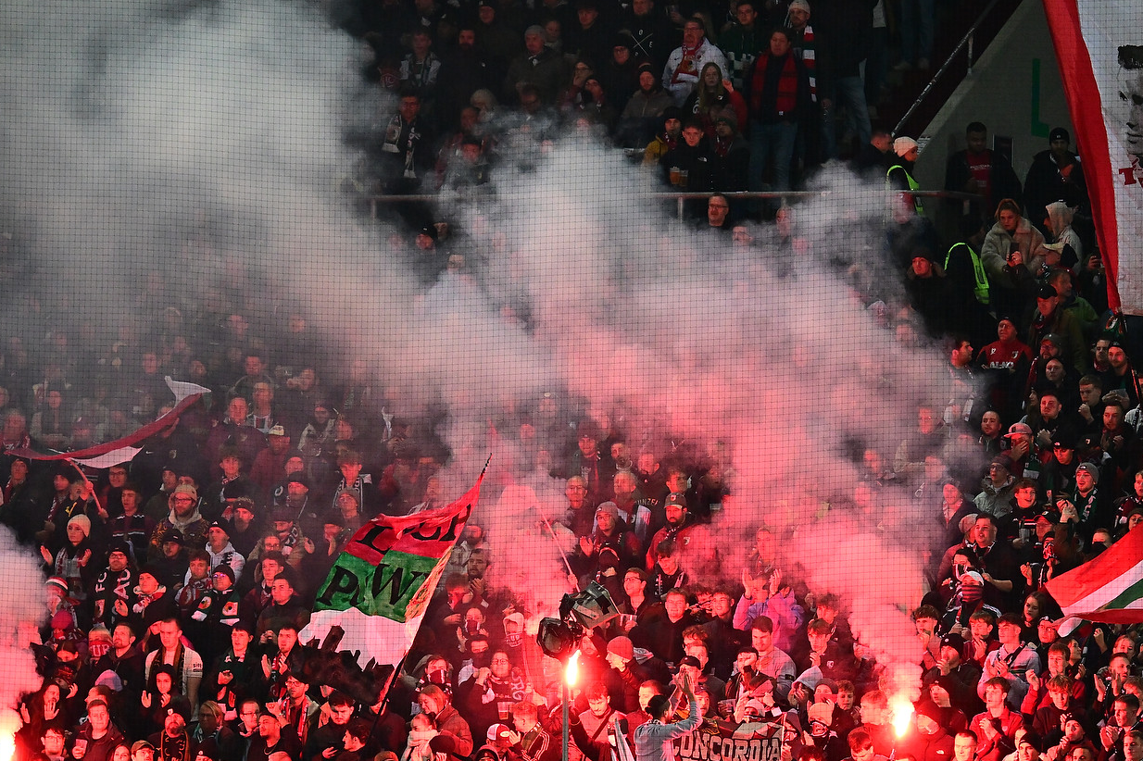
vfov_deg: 2.9
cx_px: 572
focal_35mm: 470
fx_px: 14918
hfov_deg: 4.4
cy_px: 601
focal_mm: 290
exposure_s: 1/800
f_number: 5.3
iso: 3600
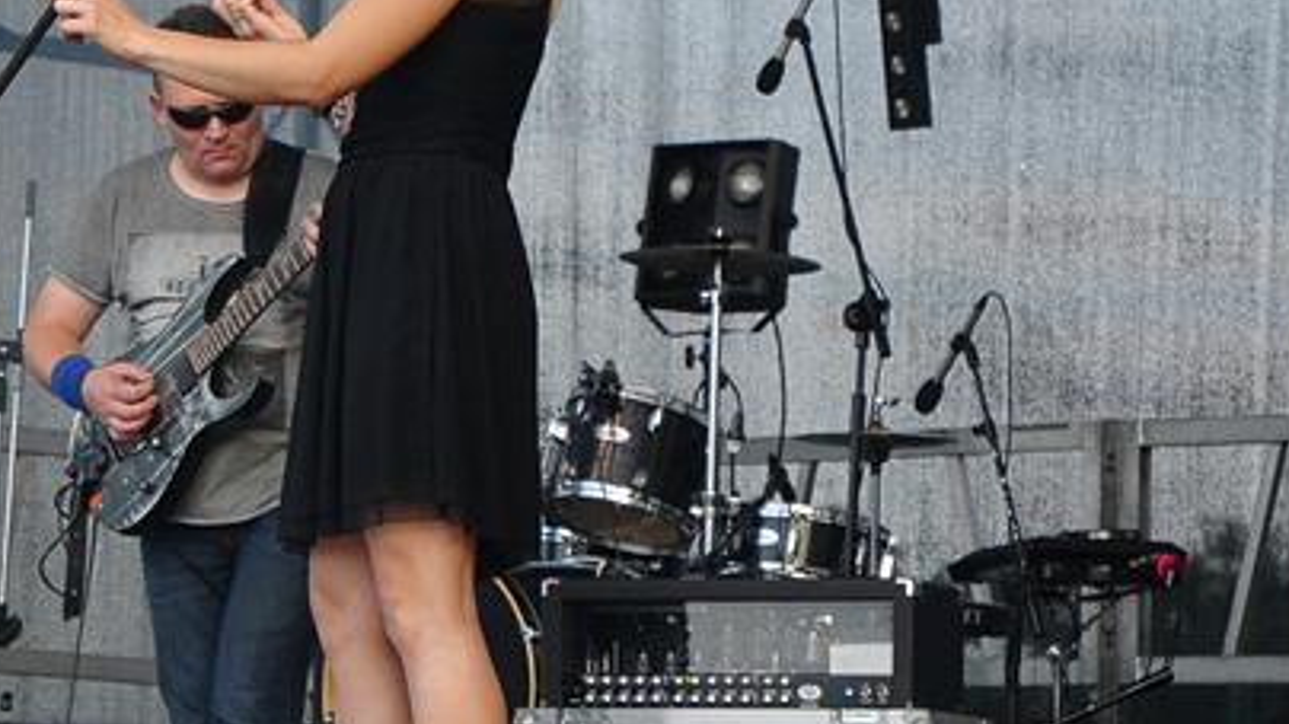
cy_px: 282
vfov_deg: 5.3
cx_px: 29
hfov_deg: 9.3
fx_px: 7893
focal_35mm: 231
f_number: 5
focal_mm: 70
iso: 1250
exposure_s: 1/400
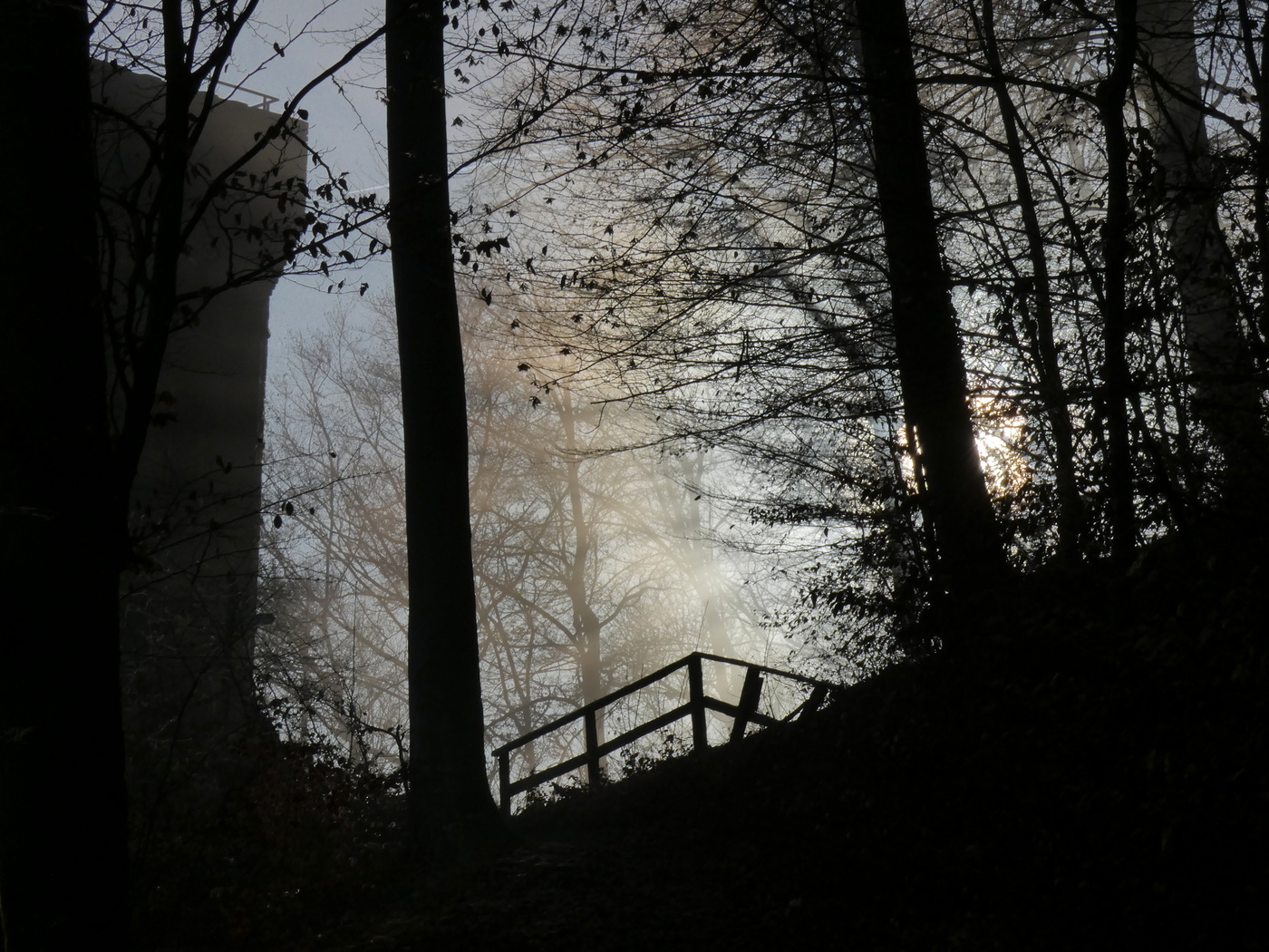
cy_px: 476
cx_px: 634
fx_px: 3483
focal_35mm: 95
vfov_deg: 15.6
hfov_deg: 20.7
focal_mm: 17.1
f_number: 8
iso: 80
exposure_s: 1/2000
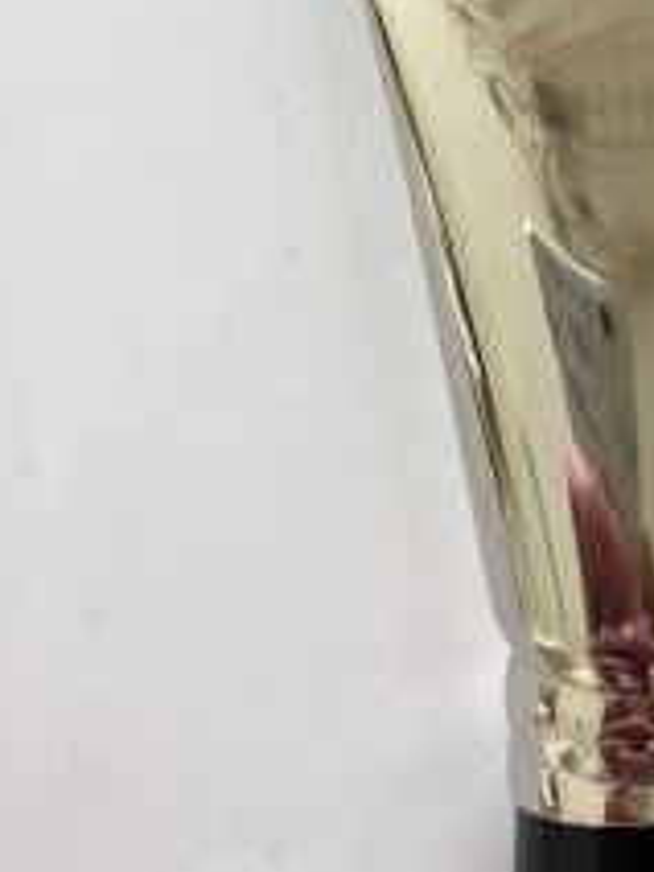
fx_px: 1839
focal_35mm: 73
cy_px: 93
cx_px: 670
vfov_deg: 25.9
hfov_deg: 19.5
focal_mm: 4.15
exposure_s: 1/33
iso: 80
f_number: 2.2
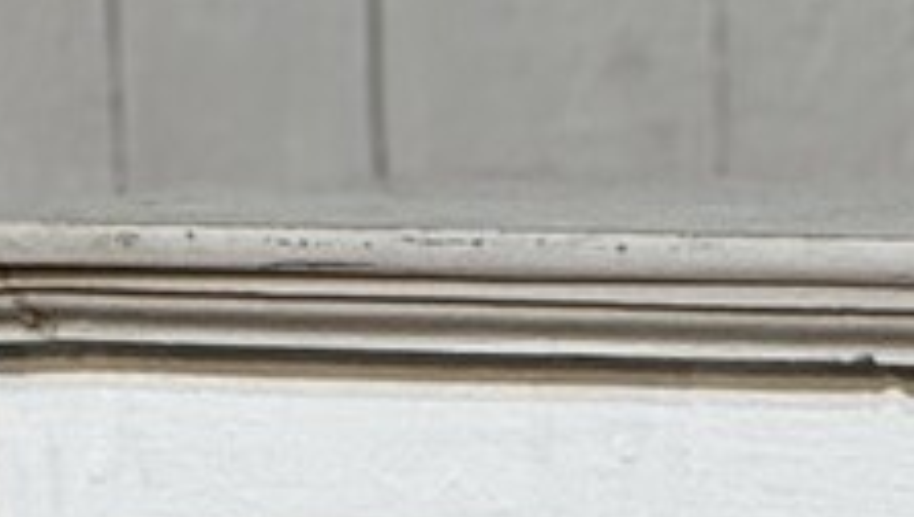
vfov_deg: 1.3
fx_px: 22709
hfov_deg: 2.3
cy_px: 1584
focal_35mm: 936
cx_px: 2139
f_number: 2.8
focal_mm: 15.66
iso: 125
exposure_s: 1/50
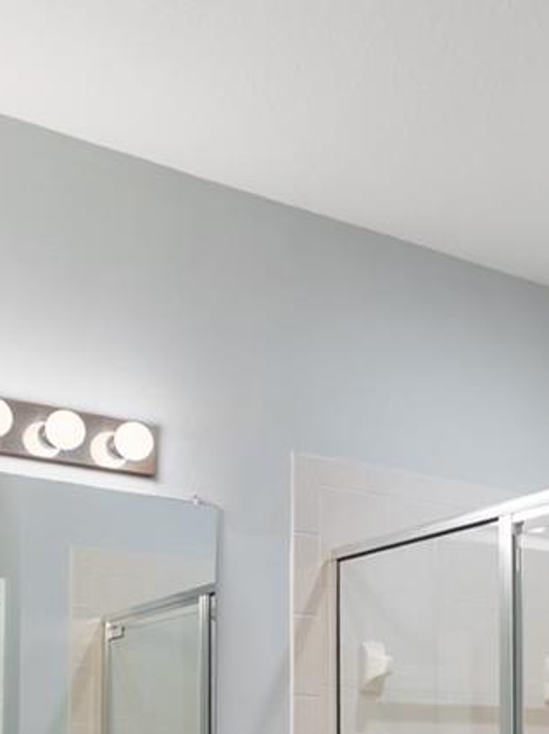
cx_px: 542
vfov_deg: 29.2
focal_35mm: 58
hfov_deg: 24.1
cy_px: 853
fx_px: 1228
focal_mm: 16
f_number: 2.8
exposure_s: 1/125
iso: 320
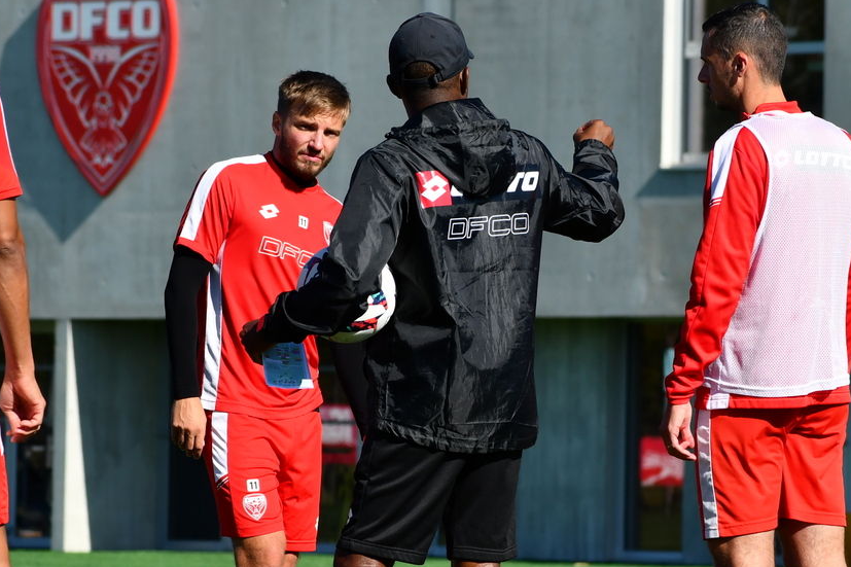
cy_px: 356
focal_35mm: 391
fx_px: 9240
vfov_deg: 3.5
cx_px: 413
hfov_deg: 5.3
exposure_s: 1/2000
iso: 400
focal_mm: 135
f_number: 7.1
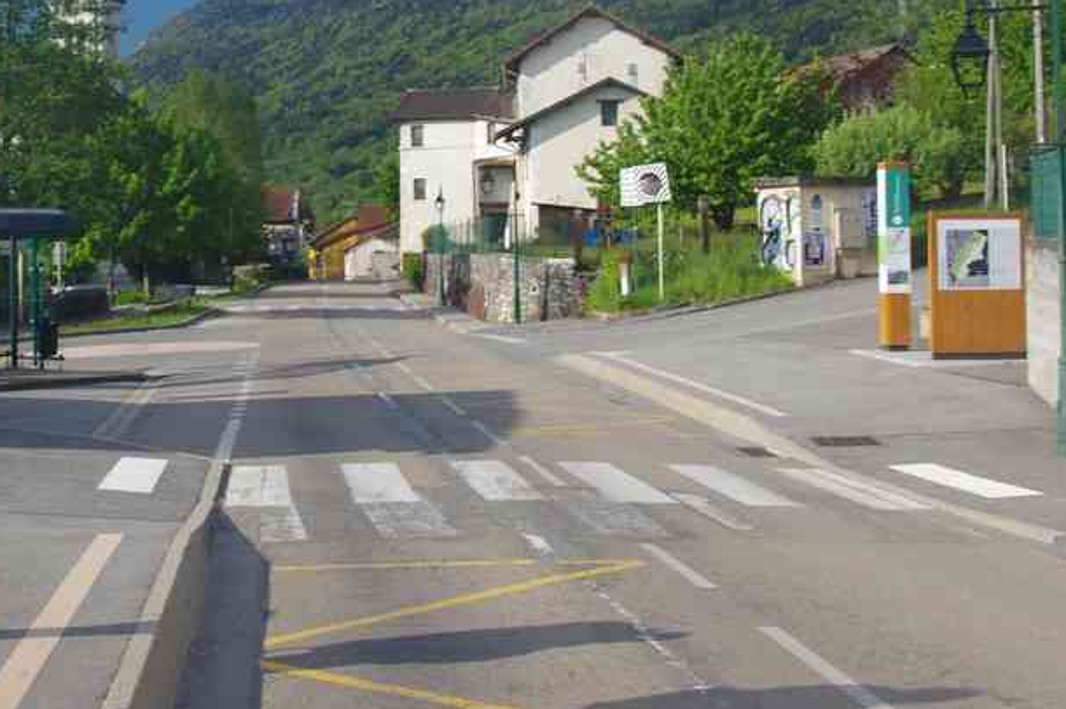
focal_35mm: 59
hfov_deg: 33.4
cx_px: 294
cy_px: 133
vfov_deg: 22.6
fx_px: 1746
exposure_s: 1/60
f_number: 11
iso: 200
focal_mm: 24
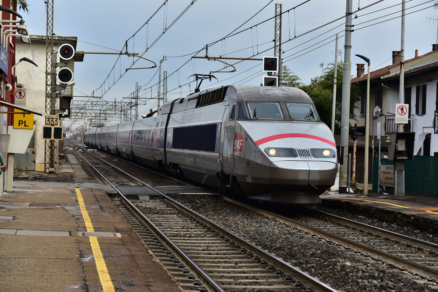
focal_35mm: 75
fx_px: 913
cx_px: 219
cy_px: 146
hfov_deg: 27.0
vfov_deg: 18.2
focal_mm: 75
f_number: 6.3
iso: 800
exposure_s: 1/1000
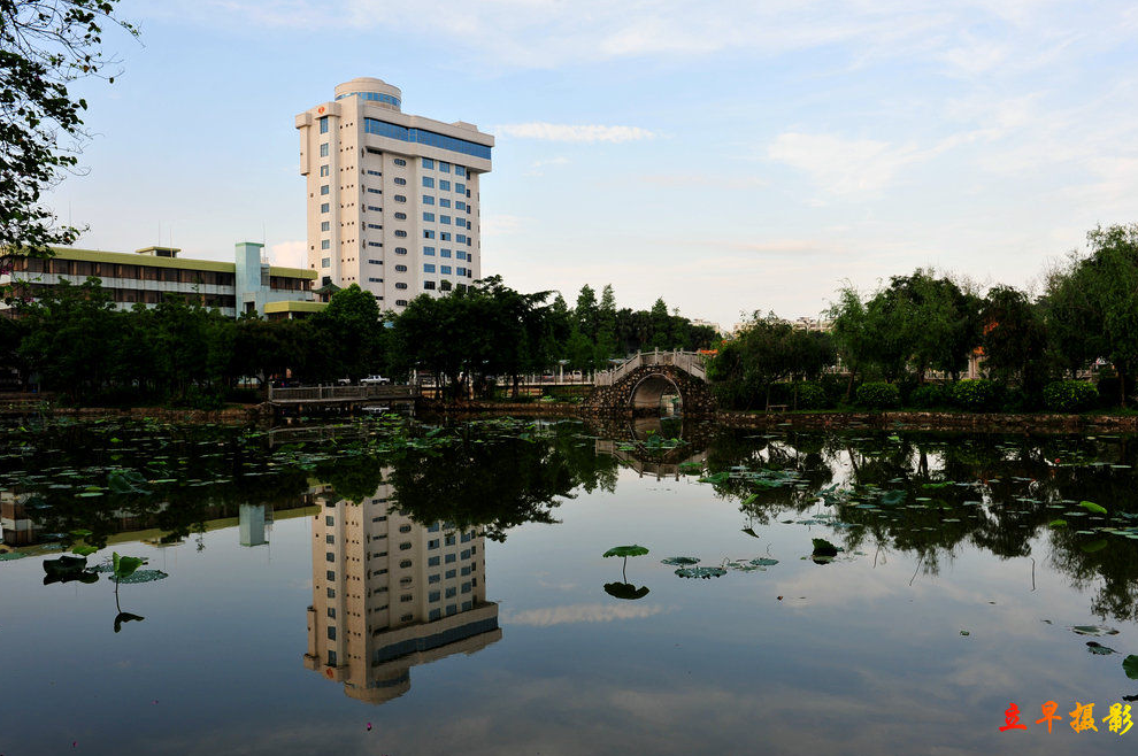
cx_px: 572
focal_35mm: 30
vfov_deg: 43.5
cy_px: 372
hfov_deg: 62.0
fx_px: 947
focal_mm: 29
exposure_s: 1/160
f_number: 9
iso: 200
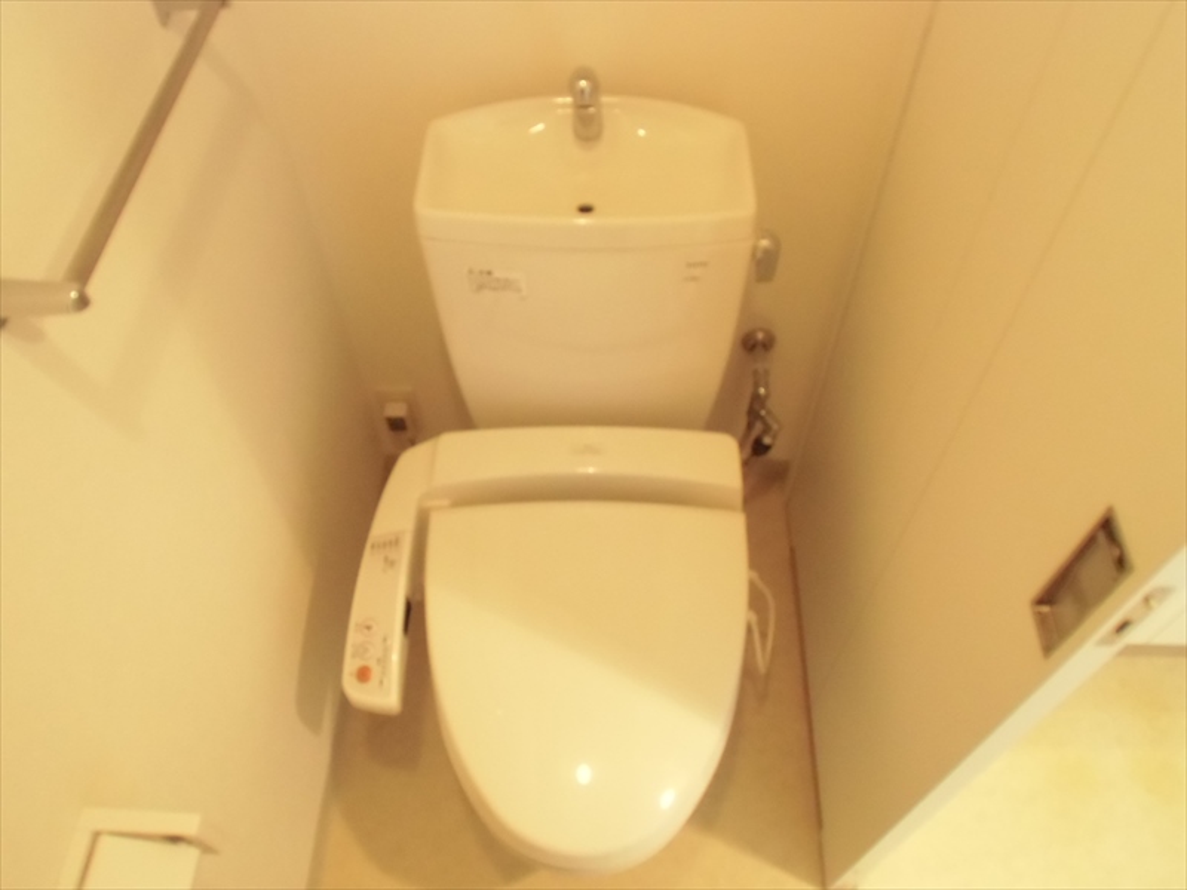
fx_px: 960
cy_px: 445
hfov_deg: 63.4
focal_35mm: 28
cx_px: 594
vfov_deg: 49.7
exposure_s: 1/50
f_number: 3.3
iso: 800
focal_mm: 4.87
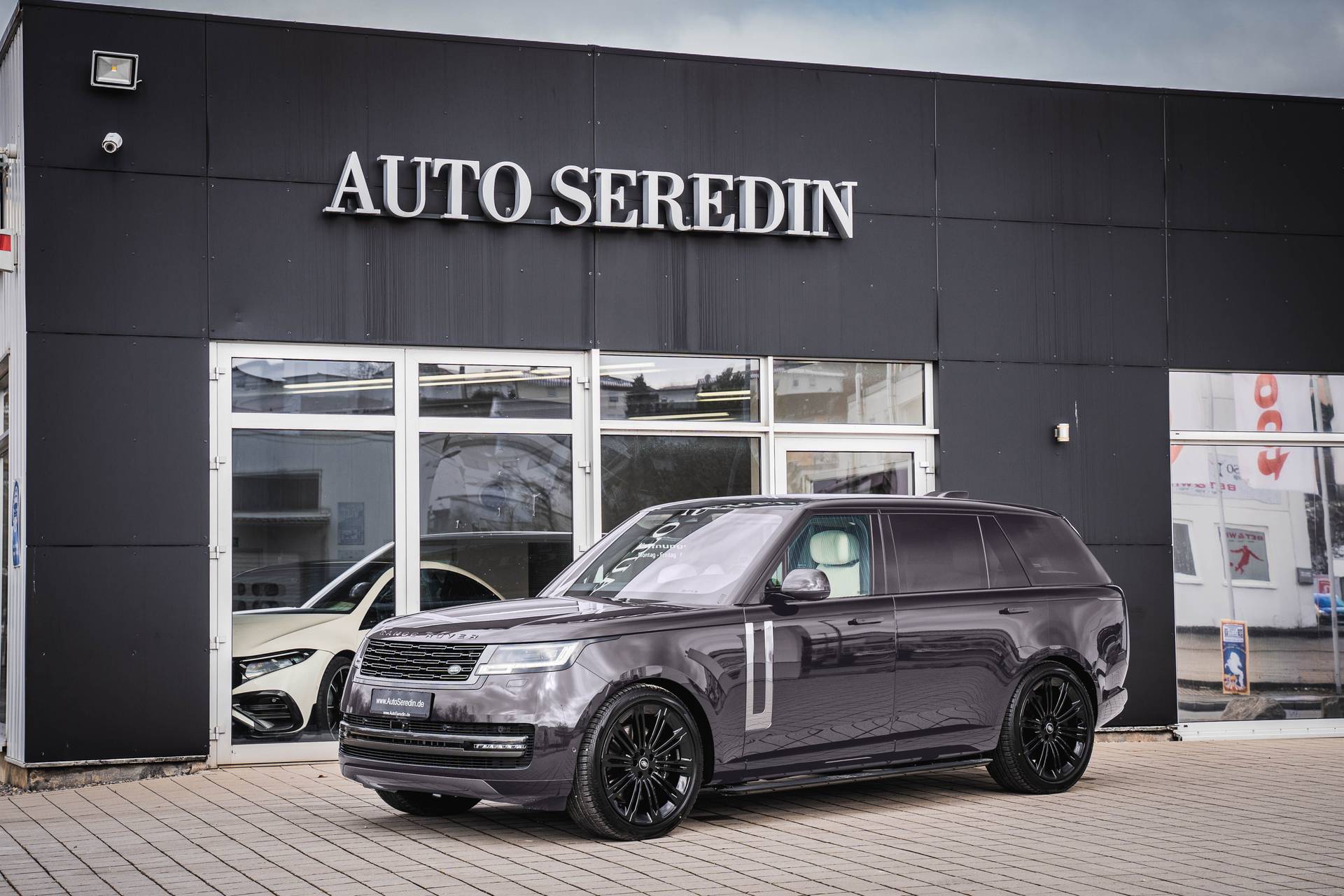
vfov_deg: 23.8
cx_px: 672
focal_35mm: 57
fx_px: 2128
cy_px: 448
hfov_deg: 35.1
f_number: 4.5
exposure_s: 1/125
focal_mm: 57
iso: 200
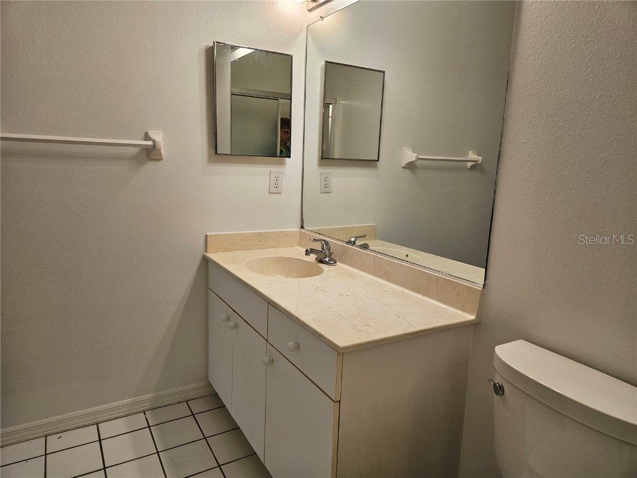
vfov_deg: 58.9
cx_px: 318
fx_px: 423
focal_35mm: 23
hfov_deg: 73.9
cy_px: 239
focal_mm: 5.4
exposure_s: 1/120
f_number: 1.8
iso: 200
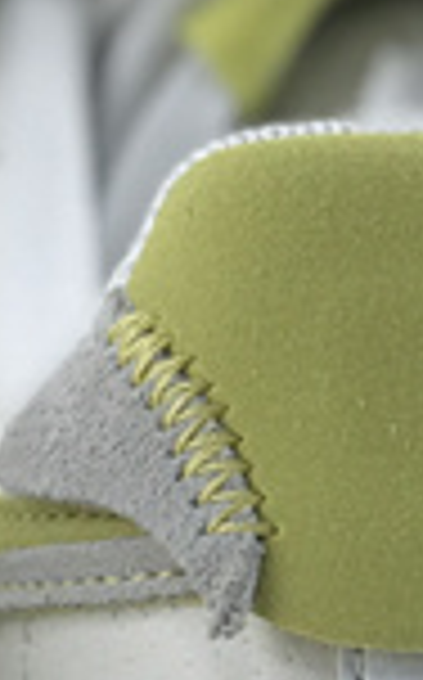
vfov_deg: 7.1
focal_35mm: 296
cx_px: -180
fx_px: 5475
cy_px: 673
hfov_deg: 4.4
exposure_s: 1/50
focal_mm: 6.6
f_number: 2.8
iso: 50
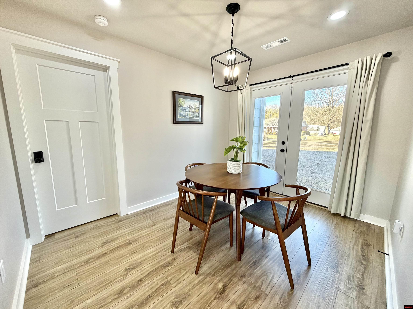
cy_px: 154
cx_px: 206
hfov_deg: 102.1
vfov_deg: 85.7
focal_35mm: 14
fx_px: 167
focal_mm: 2.22
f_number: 2.2
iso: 50
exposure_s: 1/120
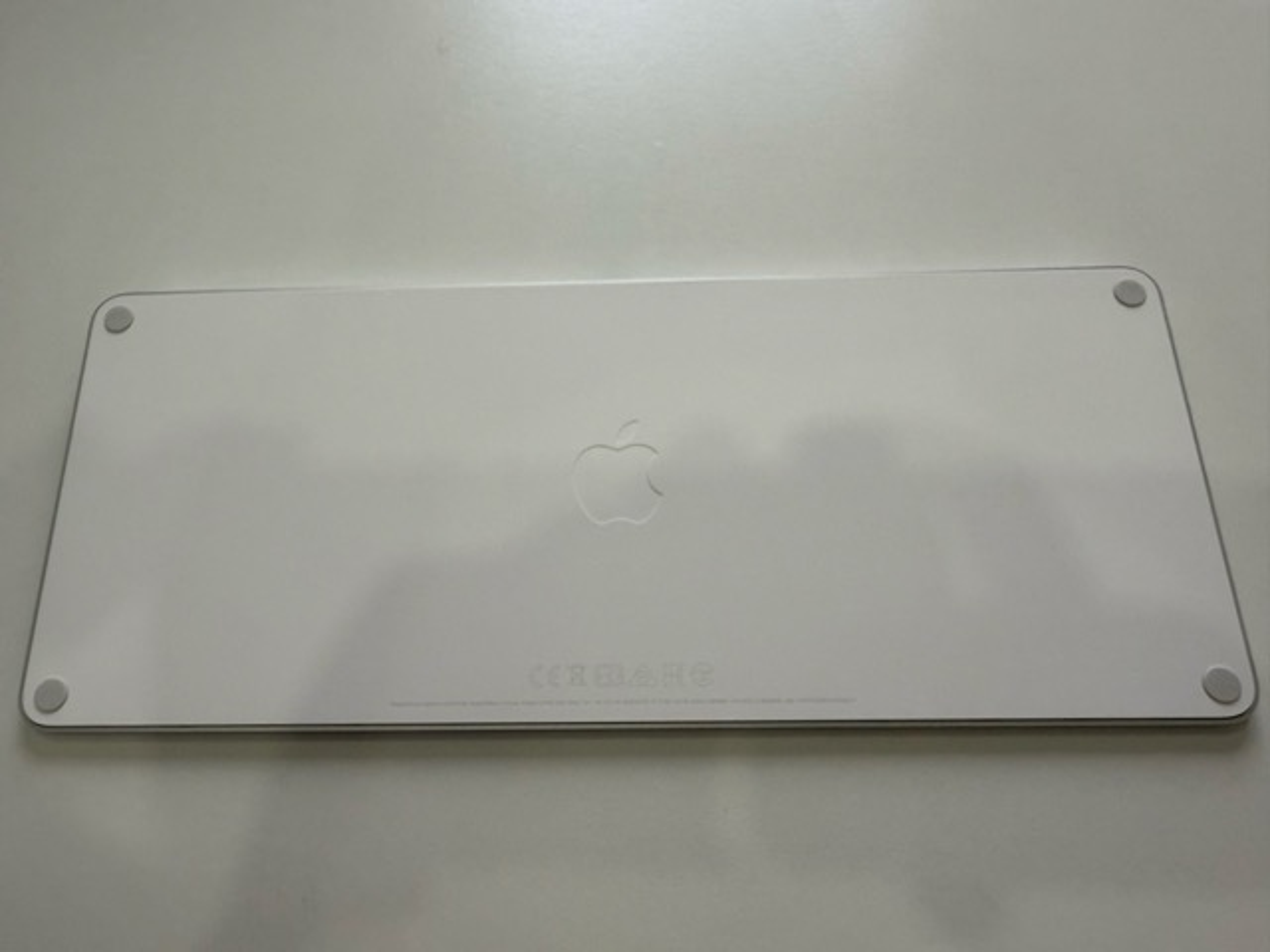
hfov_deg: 71.6
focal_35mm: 24
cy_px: 476
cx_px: 635
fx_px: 881
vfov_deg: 56.8
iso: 100
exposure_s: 1/99
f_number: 2.2
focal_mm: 2.22
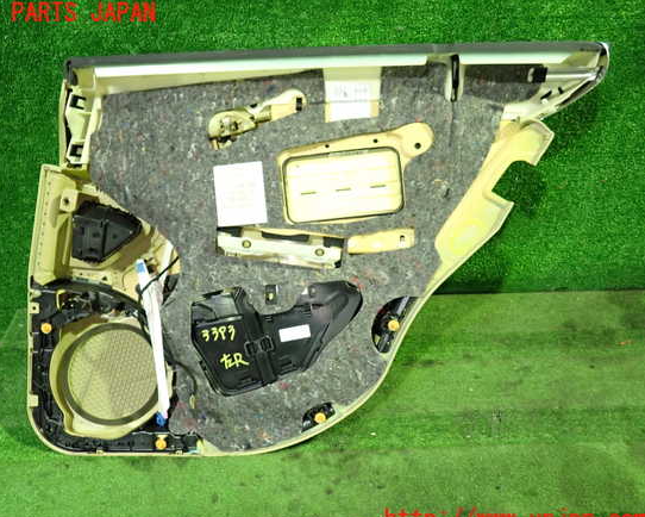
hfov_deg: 64.0
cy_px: 267
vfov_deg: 53.2
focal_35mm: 27
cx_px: 296
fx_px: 516
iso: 640
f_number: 2
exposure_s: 1/30
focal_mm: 4.5
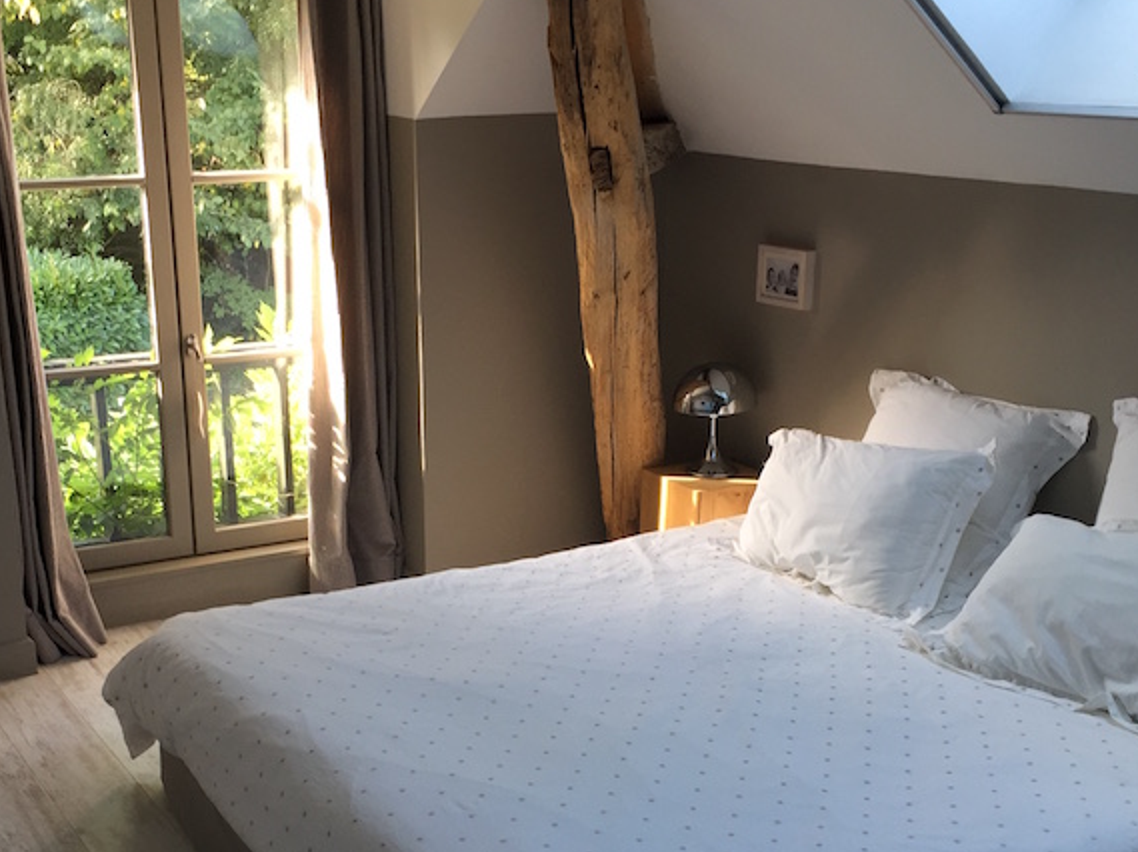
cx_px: 502
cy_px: 656
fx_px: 1676
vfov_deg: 28.1
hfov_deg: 37.5
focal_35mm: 51
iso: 40
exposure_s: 1/50
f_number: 2.2
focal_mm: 4.15
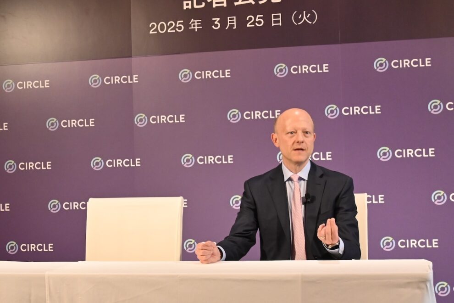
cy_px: 152
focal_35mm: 47
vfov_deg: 28.5
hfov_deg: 41.7
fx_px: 596
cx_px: 227
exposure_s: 1/125
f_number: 5
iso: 1600
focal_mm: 31.5
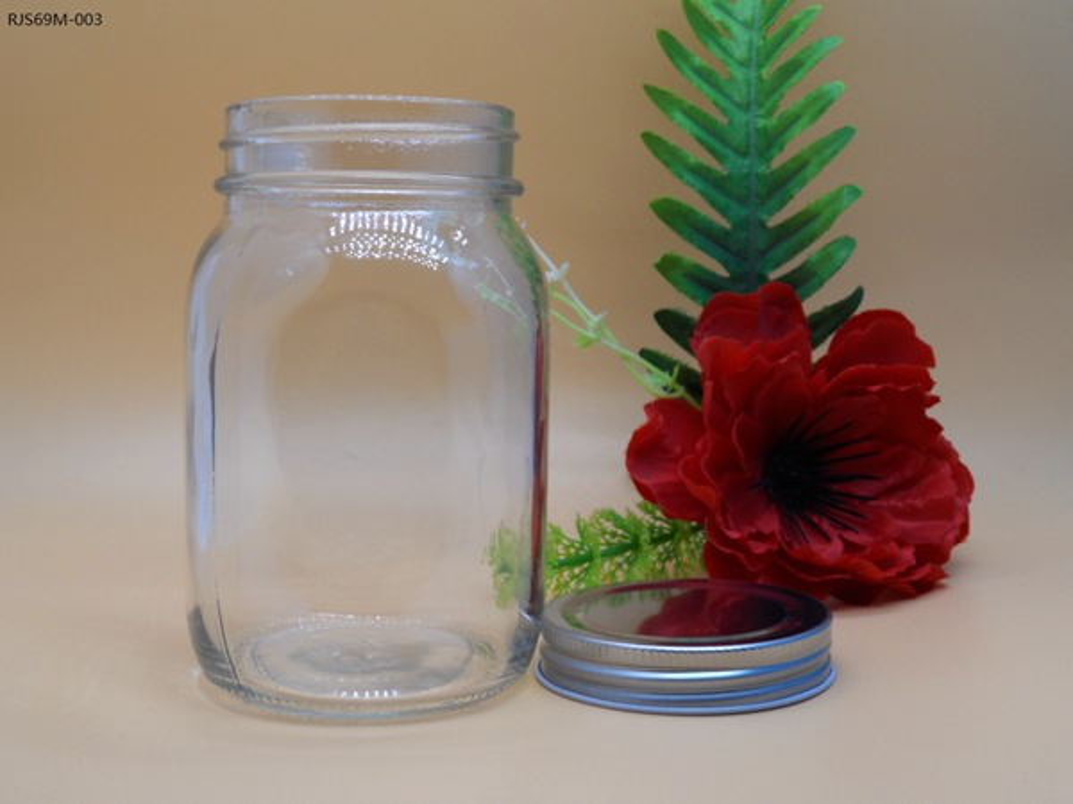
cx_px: 536
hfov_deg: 36.2
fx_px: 1643
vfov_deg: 27.5
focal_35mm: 53
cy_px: 402
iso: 80
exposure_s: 1/250
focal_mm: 8.7
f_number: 4
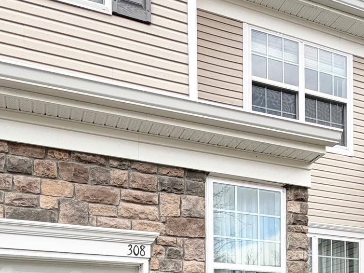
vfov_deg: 30.2
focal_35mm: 38
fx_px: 400
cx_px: 172
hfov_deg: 49.0
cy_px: 351
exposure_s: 1/502
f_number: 2.2
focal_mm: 2.22
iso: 64
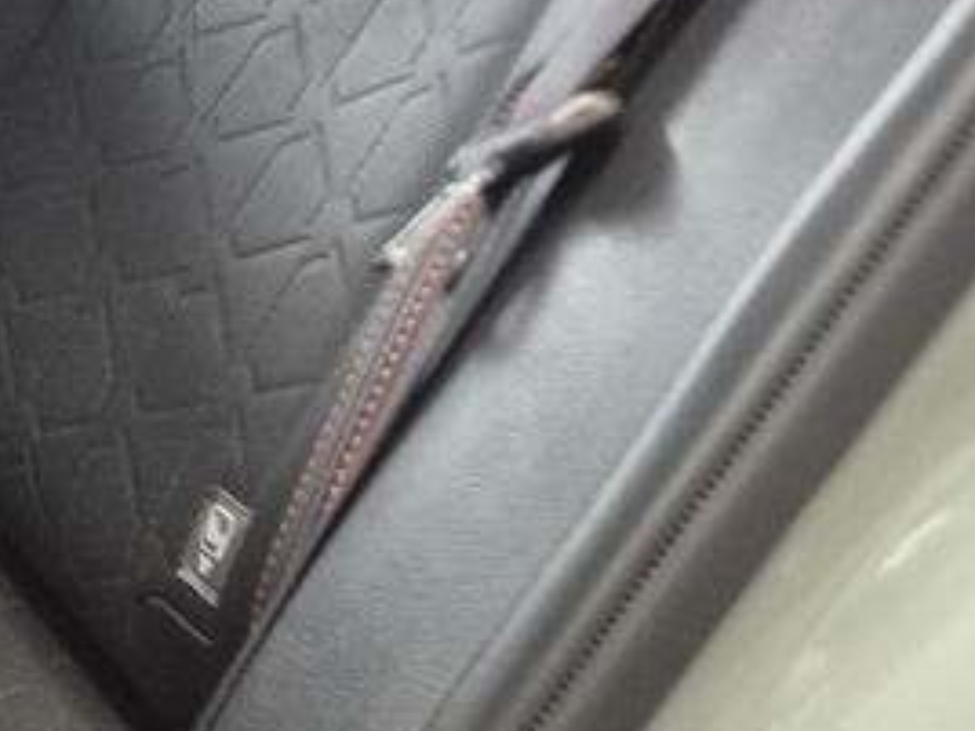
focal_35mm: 88
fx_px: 2479
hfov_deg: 19.0
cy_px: -175
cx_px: -568
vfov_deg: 16.0
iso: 1250
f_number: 1.8
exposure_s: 1/100
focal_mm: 5.4
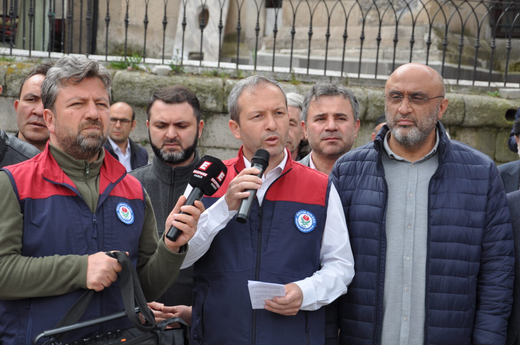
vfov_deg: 13.0
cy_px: 172
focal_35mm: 105
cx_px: 260
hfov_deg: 19.5
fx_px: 1515
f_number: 7.1
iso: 200
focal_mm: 70
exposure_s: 1/200
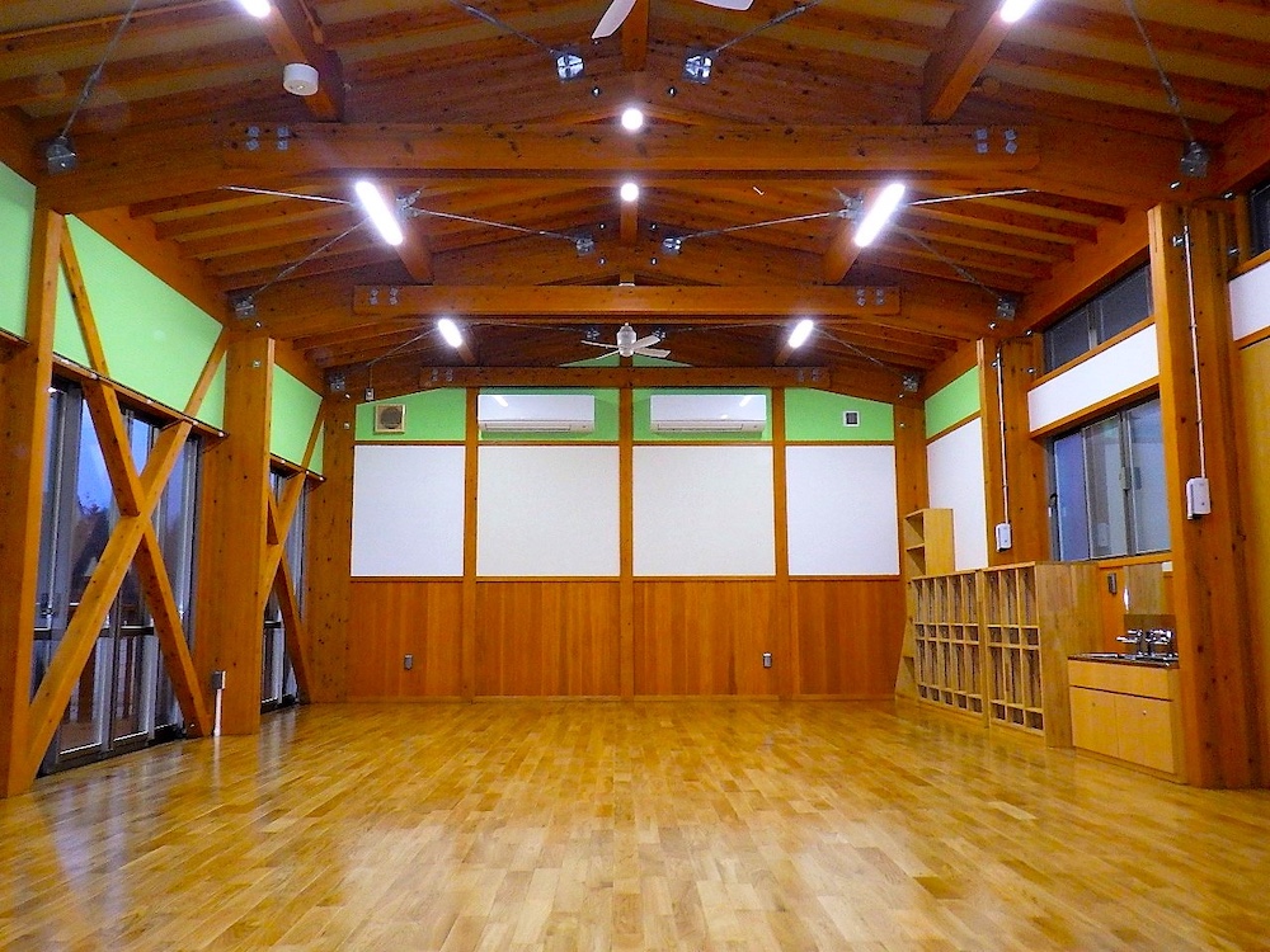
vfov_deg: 49.7
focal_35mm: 28
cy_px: 476
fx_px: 1027
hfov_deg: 63.4
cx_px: 635
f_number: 3.5
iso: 400
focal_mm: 5
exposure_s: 1/60
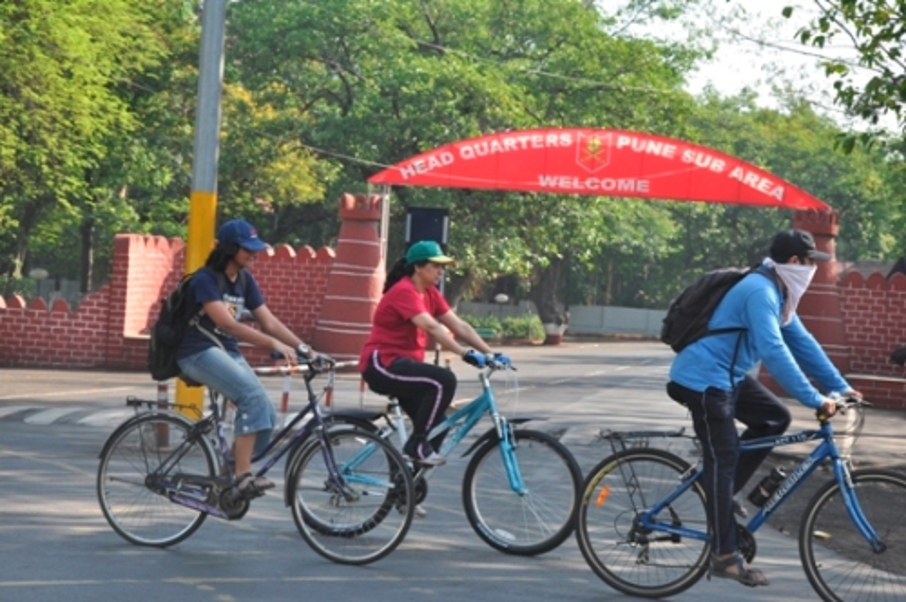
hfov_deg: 26.0
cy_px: 301
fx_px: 1960
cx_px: 453
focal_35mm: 78
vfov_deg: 17.4
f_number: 9
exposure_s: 1/320
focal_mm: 52
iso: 400
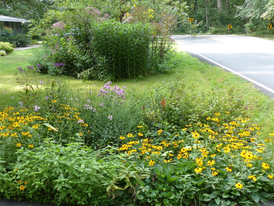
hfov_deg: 45.5
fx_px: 325
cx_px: 108
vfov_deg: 35.1
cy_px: 117
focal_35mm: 41
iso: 100
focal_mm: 5.3
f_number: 2.8
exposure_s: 1/80
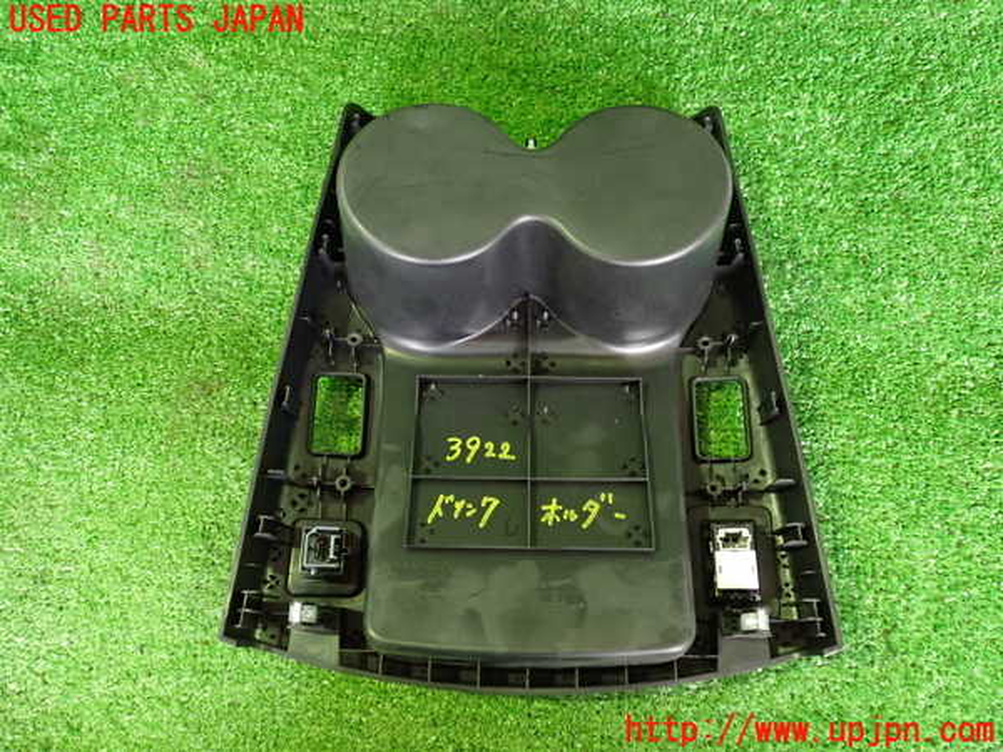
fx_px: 869
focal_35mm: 30
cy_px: 376
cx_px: 502
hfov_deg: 60.0
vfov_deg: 46.8
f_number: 2.3
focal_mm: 5.4
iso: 800
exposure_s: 1/20
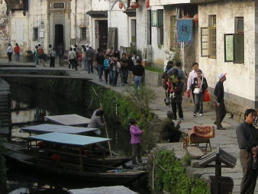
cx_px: 214
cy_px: -11
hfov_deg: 18.3
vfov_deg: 13.7
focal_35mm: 106
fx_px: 791
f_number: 2.8
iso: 50
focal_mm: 5.7
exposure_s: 1/260
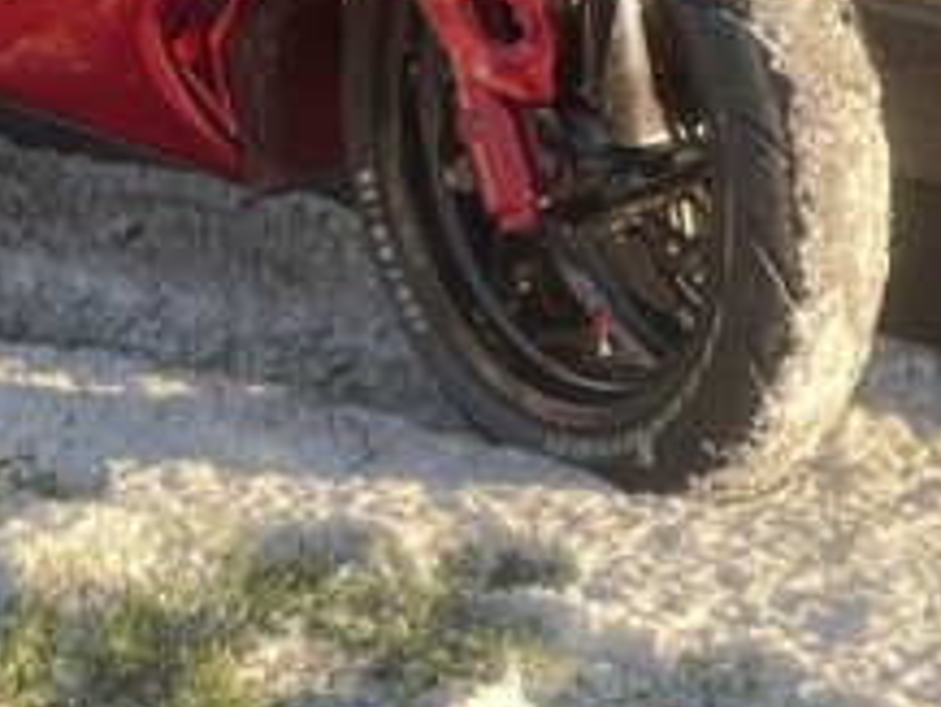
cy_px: -429
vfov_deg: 6.2
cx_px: 56
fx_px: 6419
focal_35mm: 236
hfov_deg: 8.3
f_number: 2.2
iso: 80
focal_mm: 7.5
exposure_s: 1/99
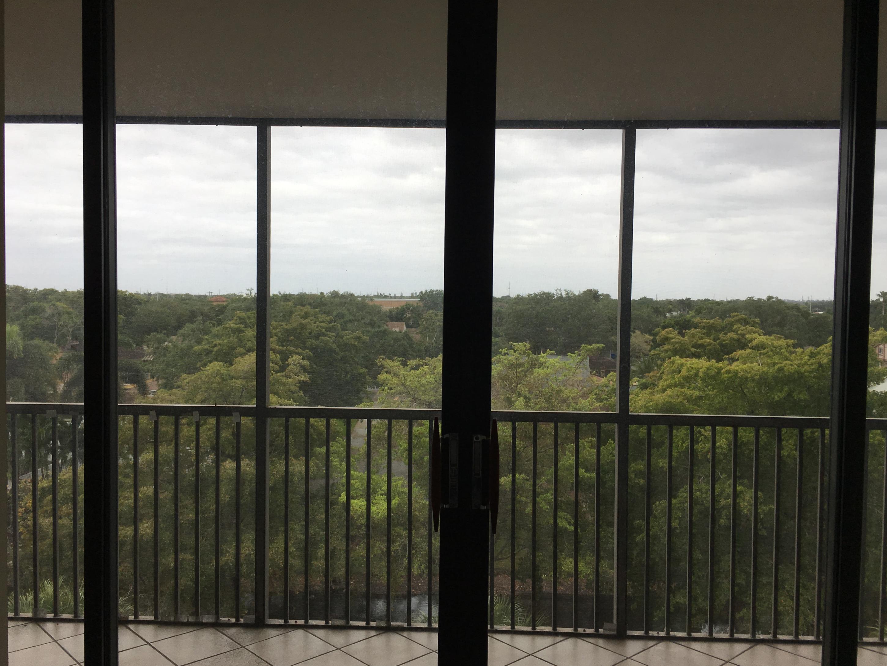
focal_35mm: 30
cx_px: 439
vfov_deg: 46.8
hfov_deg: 60.0
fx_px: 769
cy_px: 338
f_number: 2.2
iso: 25
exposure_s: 1/605
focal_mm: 4.15
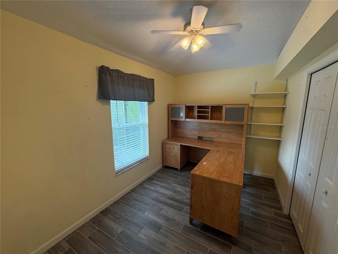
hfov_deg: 102.1
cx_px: 169
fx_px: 137
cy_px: 127
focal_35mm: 14
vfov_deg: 85.7
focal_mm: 2.22
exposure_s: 1/120
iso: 200
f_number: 2.2
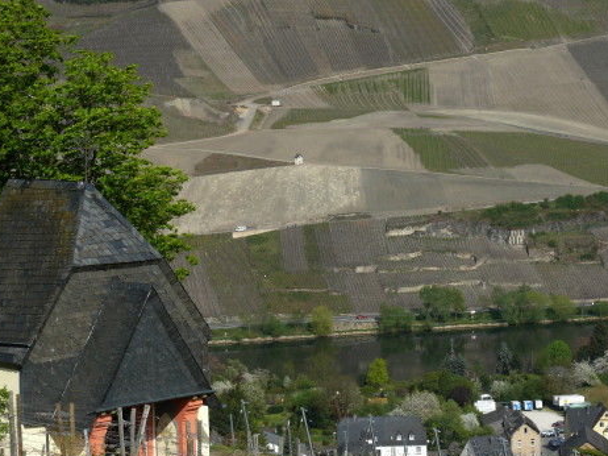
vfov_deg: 11.1
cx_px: 317
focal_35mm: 133
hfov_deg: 14.8
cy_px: 221
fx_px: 2335
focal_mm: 20.3
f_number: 5.6
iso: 100
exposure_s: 1/400
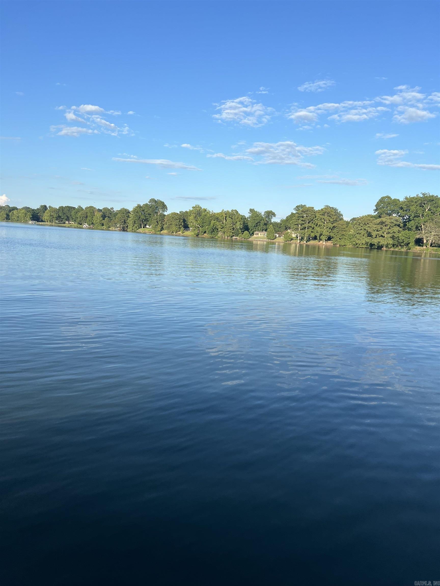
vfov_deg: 67.3
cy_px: 293
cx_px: 220
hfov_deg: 53.1
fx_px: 441
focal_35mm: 26
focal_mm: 5.7
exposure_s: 1/2841
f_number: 1.5
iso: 50
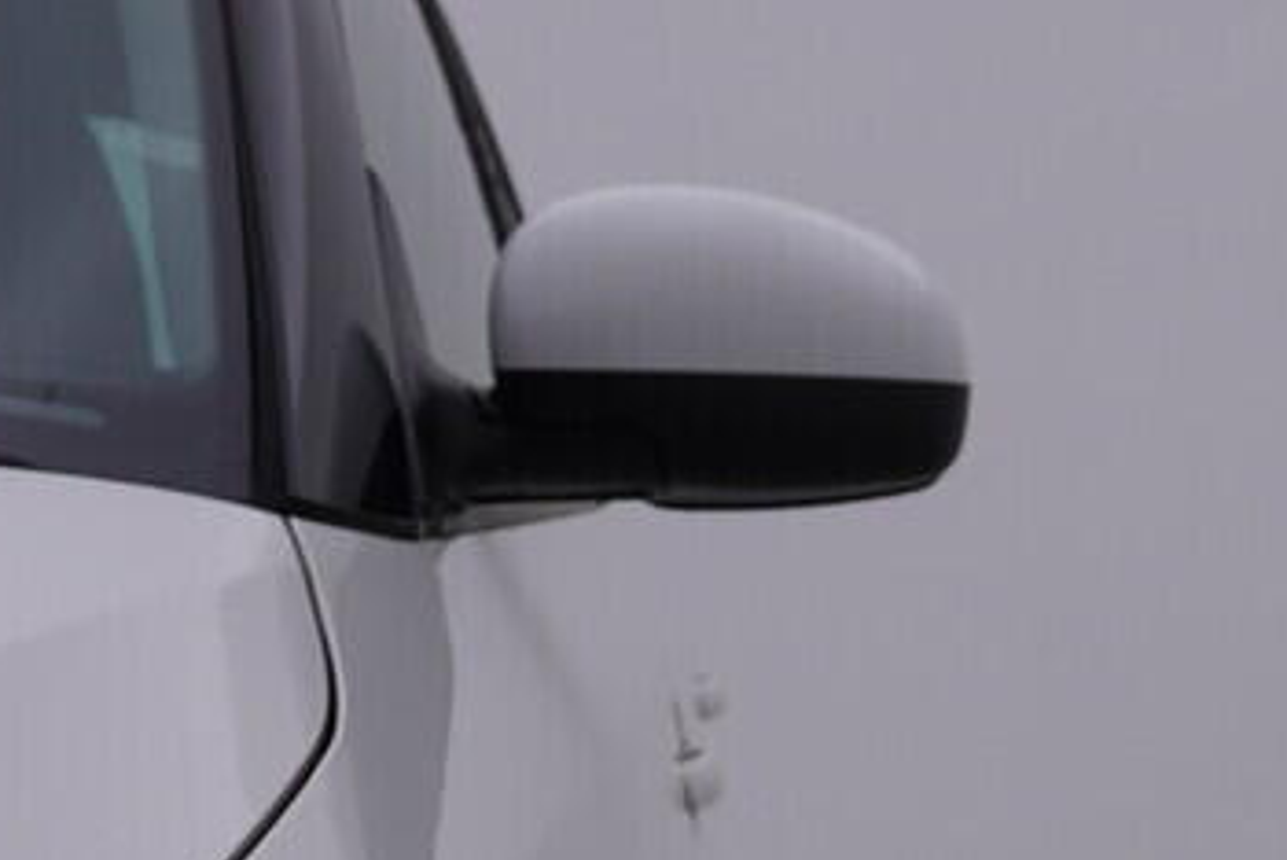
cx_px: 772
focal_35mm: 148
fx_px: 5295
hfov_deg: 13.8
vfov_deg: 8.7
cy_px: 1760
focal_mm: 24
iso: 125
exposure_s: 1/160
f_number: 5.6
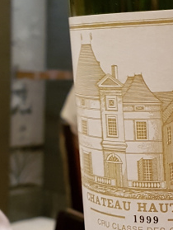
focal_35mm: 47
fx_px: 312
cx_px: 150
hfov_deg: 29.8
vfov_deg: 40.4
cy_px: 108
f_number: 1.7
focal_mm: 4.2
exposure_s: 1/14
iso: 200
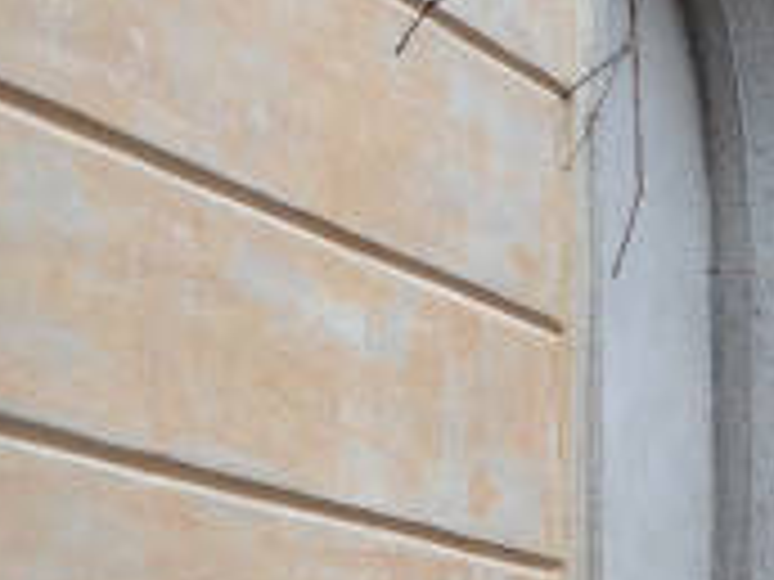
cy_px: 998
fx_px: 4405
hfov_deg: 9.8
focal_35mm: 197
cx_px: 1116
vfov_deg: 7.4
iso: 80
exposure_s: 1/120
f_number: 2.4
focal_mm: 4.12
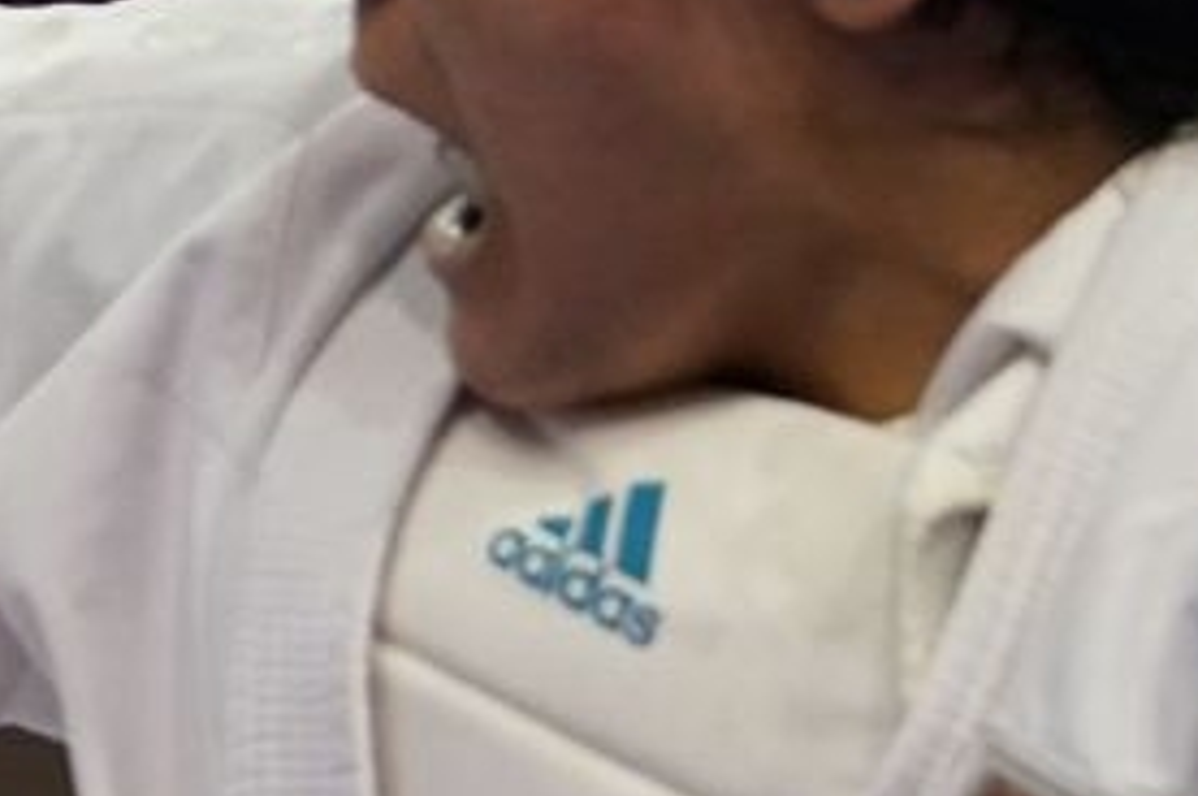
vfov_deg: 1.3
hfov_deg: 1.9
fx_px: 36130
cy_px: 1510
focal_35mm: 1087
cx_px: -1073
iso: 3200
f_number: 2.8
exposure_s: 1/1000
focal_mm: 167
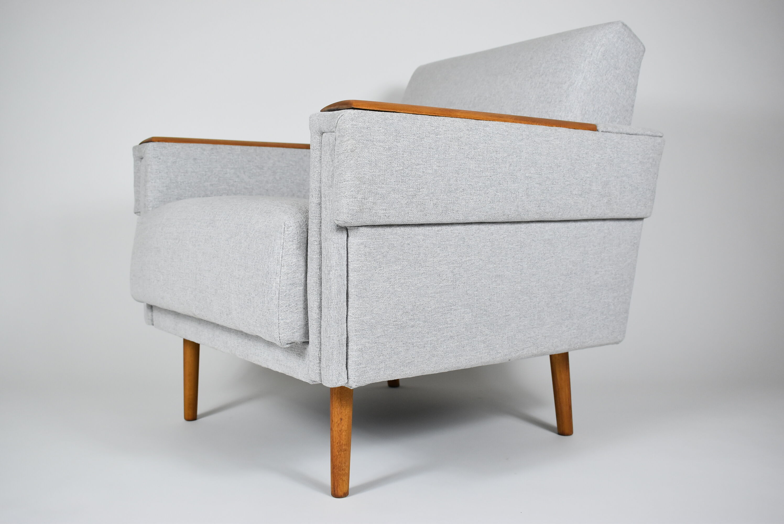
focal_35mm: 34
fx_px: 752
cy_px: 262
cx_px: 392
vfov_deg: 38.4
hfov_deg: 55.1
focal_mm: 23
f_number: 5
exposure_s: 1/125
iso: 800
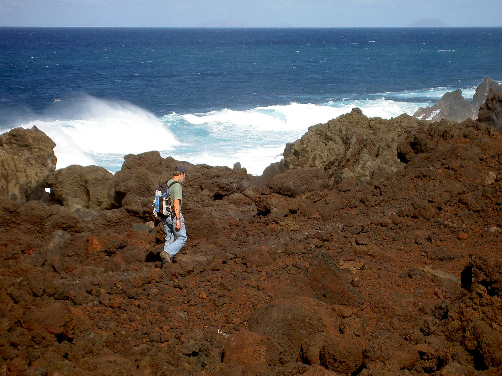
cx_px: 251
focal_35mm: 102
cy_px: 188
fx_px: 1479
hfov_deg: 19.3
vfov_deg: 14.5
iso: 50
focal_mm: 16.8
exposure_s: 1/500
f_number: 4.9
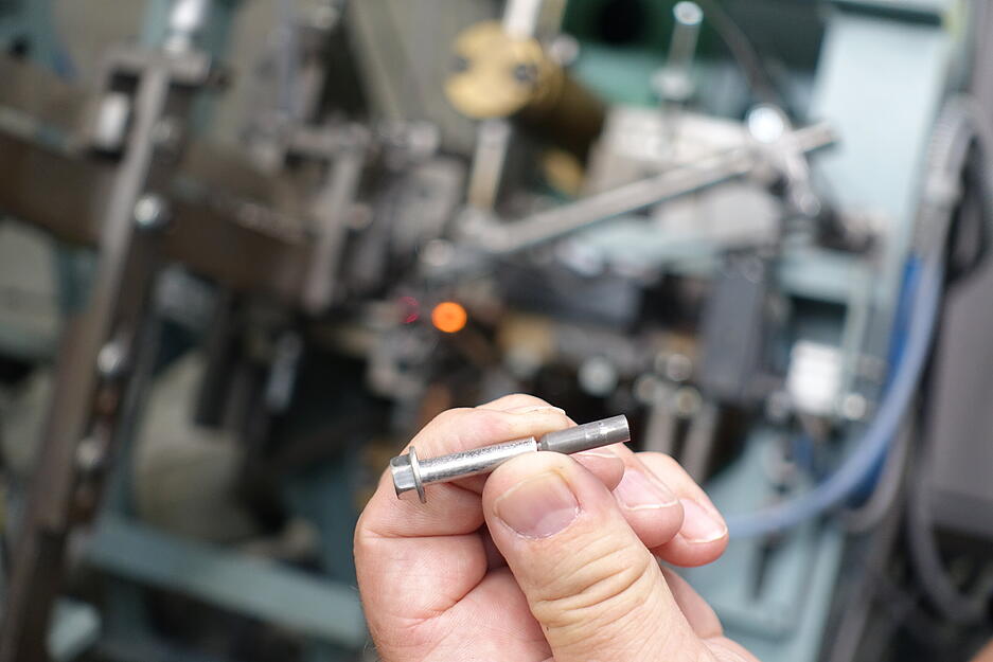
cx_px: 496
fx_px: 1931
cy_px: 331
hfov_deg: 28.8
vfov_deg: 19.5
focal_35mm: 70
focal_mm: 25.7
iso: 400
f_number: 2.8
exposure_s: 1/80
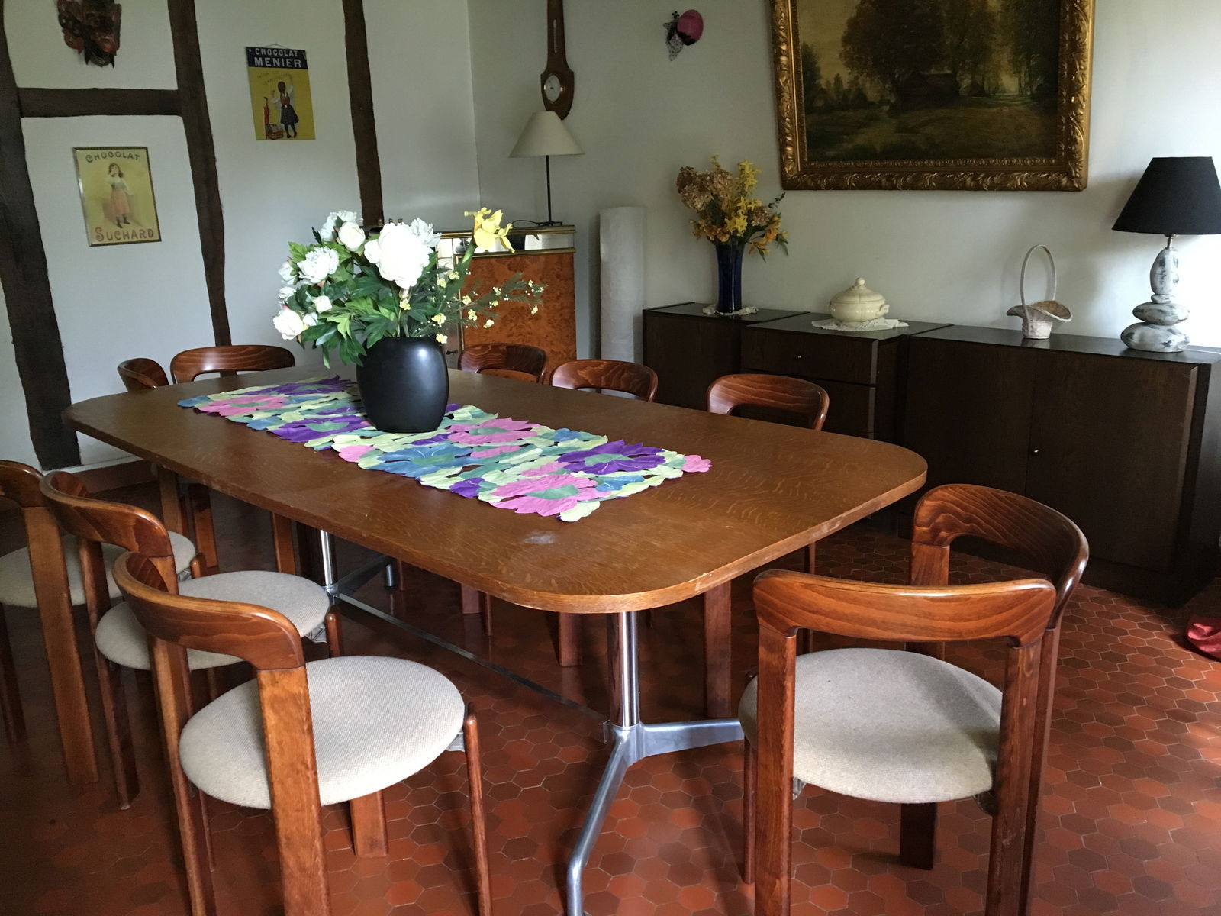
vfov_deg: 48.2
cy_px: 458
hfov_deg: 61.7
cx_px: 610
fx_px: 1023
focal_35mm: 29
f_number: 2.2
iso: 200
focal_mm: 4.15
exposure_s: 1/17
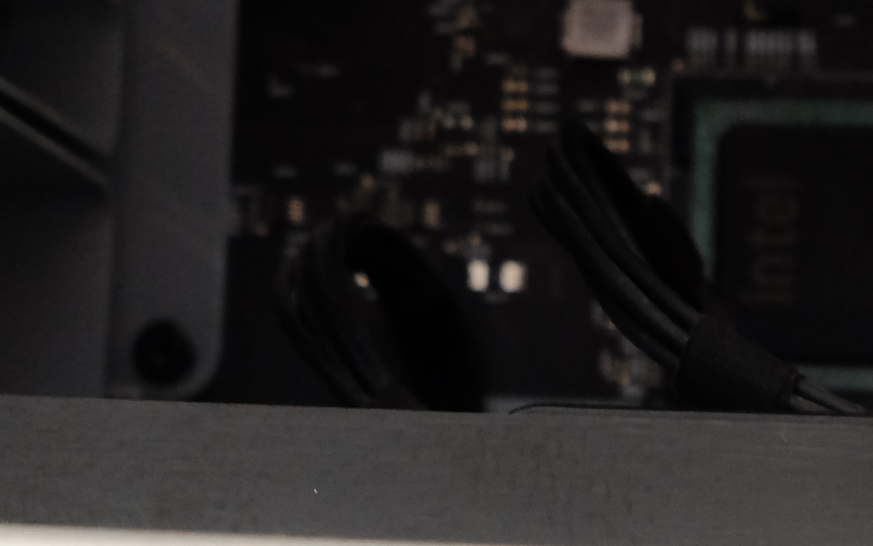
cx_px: 15
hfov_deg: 11.7
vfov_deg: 7.3
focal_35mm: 178
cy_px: -159
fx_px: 4235
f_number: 7.1
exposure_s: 1/13
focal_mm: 39
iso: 2500
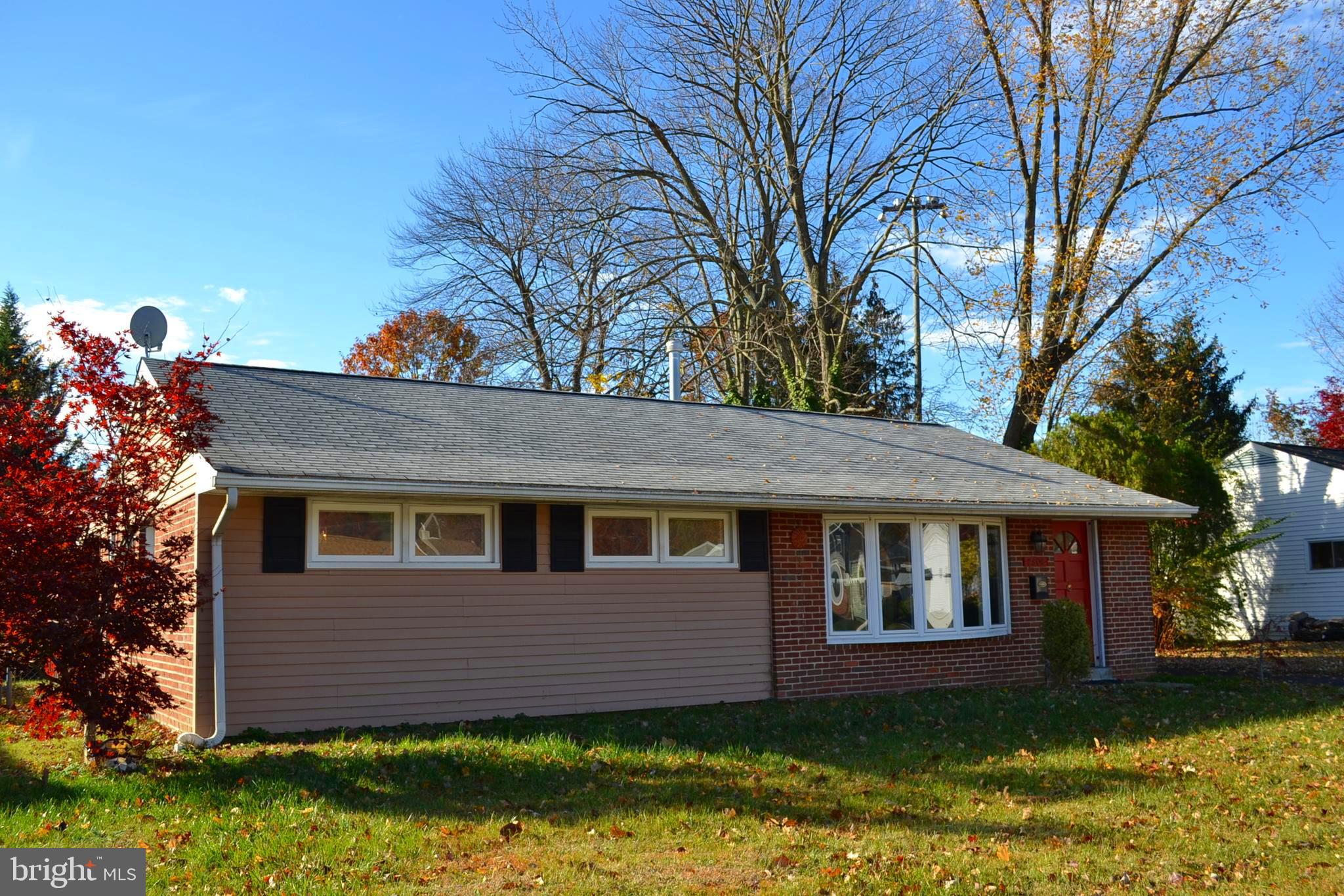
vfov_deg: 43.6
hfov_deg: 61.9
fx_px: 1120
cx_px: 672
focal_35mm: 30
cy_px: 448
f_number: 6.3
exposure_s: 1/200
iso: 100
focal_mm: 20
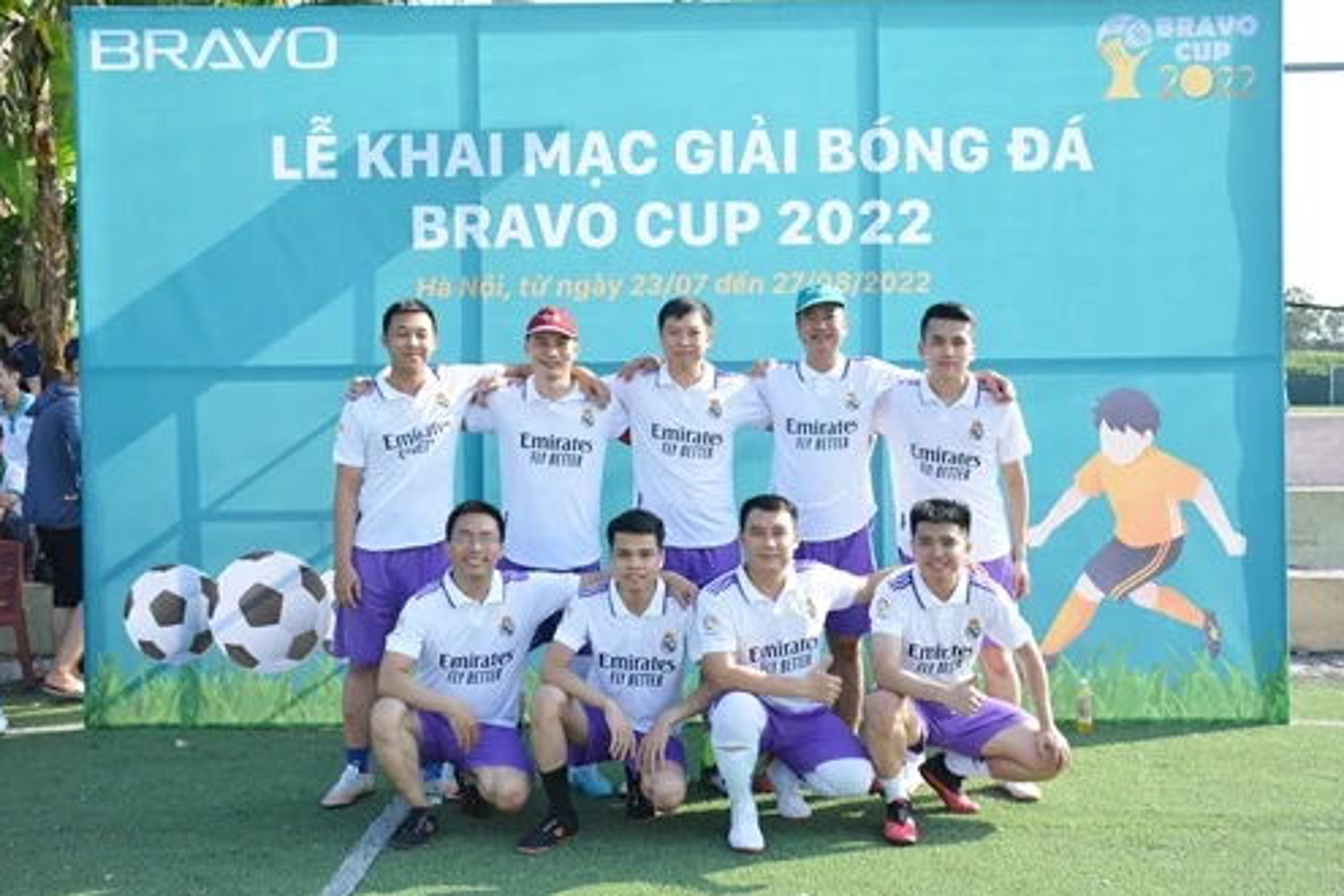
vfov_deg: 33.4
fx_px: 1493
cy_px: 411
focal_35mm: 40
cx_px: 673
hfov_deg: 48.5
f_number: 5.6
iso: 2500
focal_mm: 24
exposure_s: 1/4000
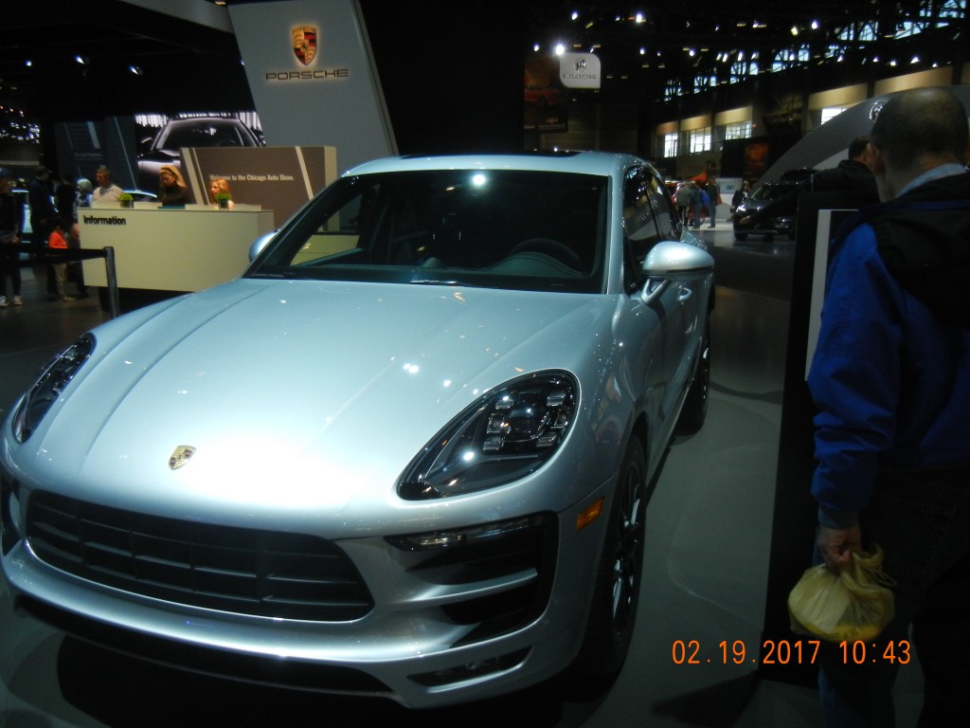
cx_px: 485
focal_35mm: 30
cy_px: 364
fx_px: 841
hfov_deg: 60.0
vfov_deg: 46.8
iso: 408
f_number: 3.5
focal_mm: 5.4
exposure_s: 1/250
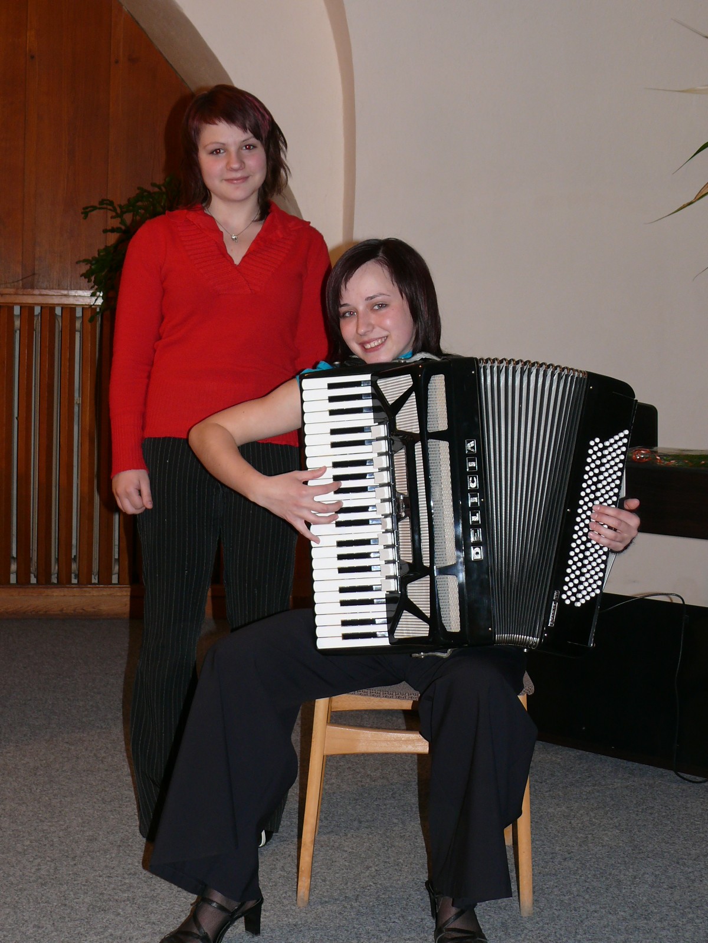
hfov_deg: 26.1
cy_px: 472
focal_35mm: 56
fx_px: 1527
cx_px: 354
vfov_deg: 34.3
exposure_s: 1/30
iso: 100
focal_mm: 9.7
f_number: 3.2
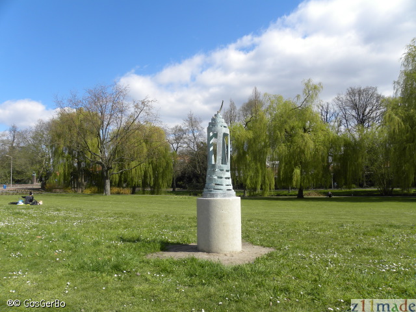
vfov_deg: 53.1
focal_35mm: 26
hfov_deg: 67.3
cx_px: 208
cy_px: 156
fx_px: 312
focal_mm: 4.6
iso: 64
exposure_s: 1/306
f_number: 5.6
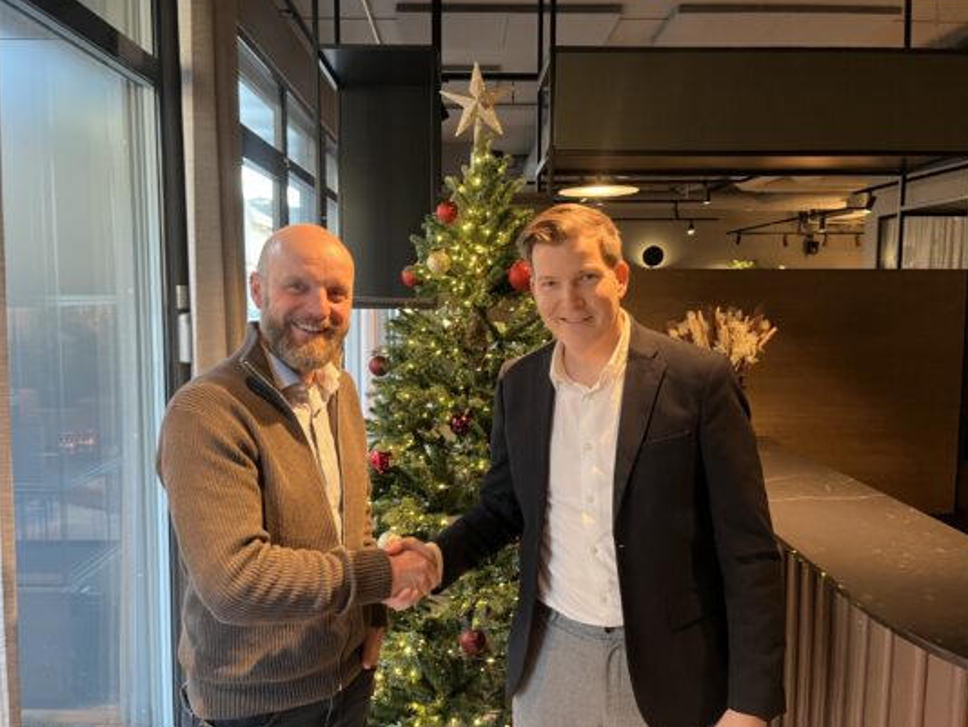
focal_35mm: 27
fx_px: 755
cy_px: 357
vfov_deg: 51.4
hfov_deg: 65.3
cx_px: 473
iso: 250
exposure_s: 1/50
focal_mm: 5.1
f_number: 1.6
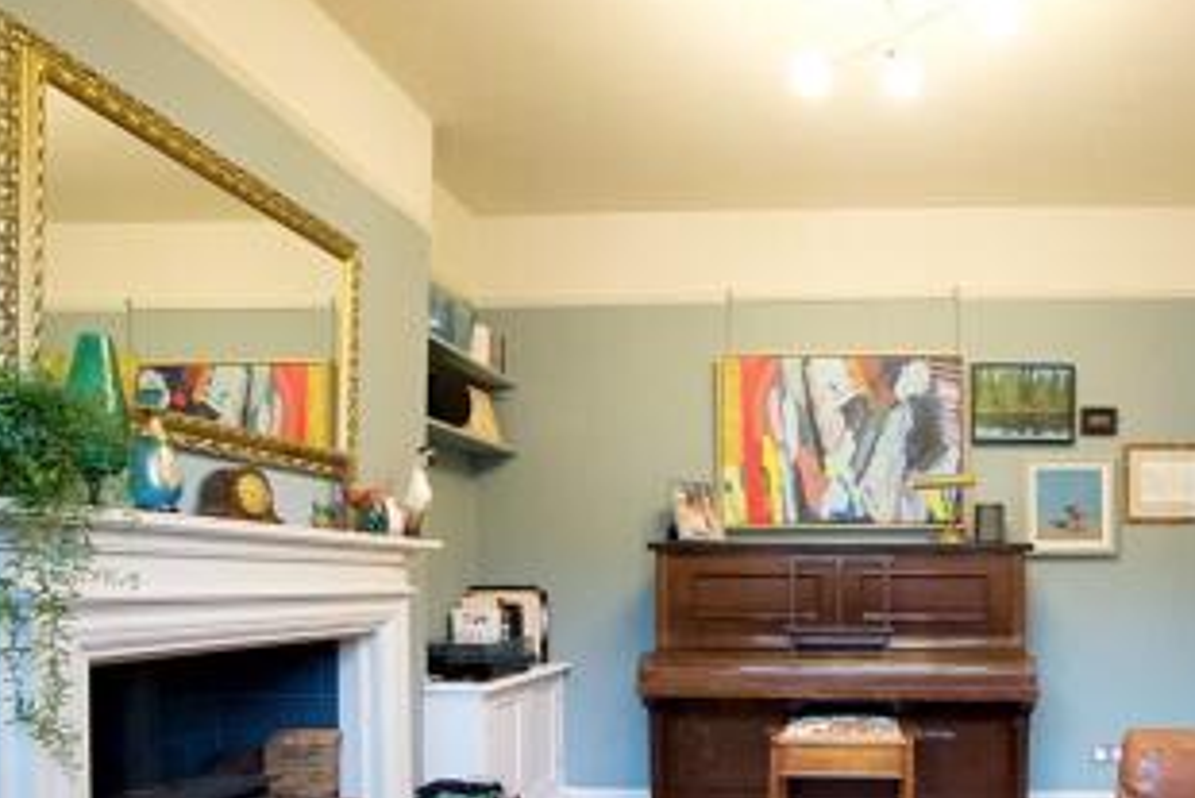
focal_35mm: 23
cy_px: 584
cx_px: 856
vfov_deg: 53.1
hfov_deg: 72.2
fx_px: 764
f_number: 4
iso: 5000
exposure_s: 1/160
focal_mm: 10
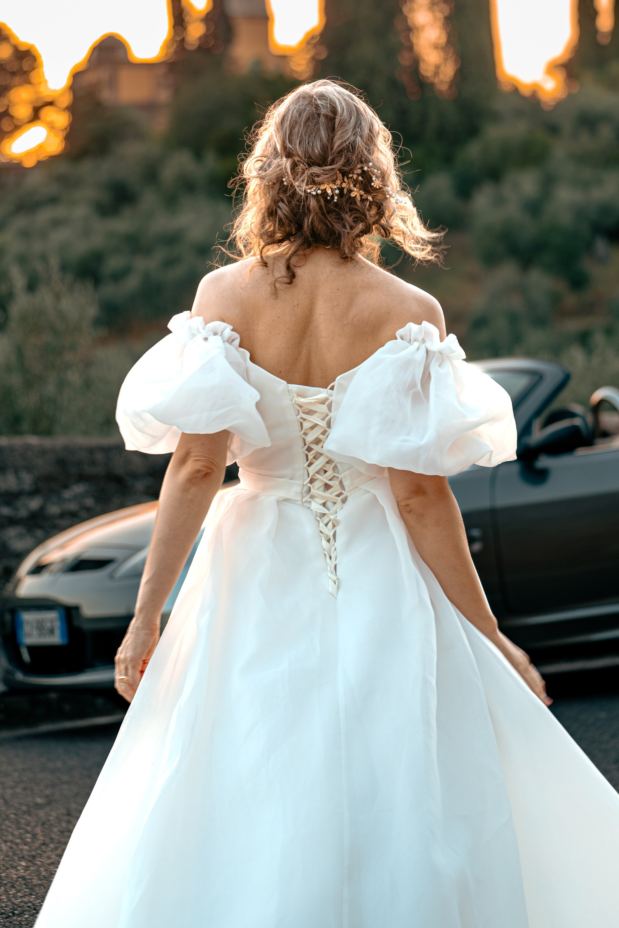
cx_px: 270
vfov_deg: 21.2
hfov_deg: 14.2
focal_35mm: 96
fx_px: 2476
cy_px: 305
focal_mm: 70
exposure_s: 1/125
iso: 50
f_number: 2.8
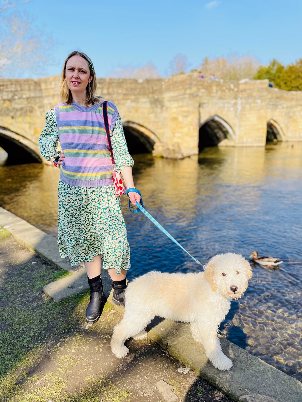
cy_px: 201
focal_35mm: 26
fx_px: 302
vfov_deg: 67.3
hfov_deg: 53.1
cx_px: 151
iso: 50
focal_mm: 4.2
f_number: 1.6
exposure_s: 1/3205
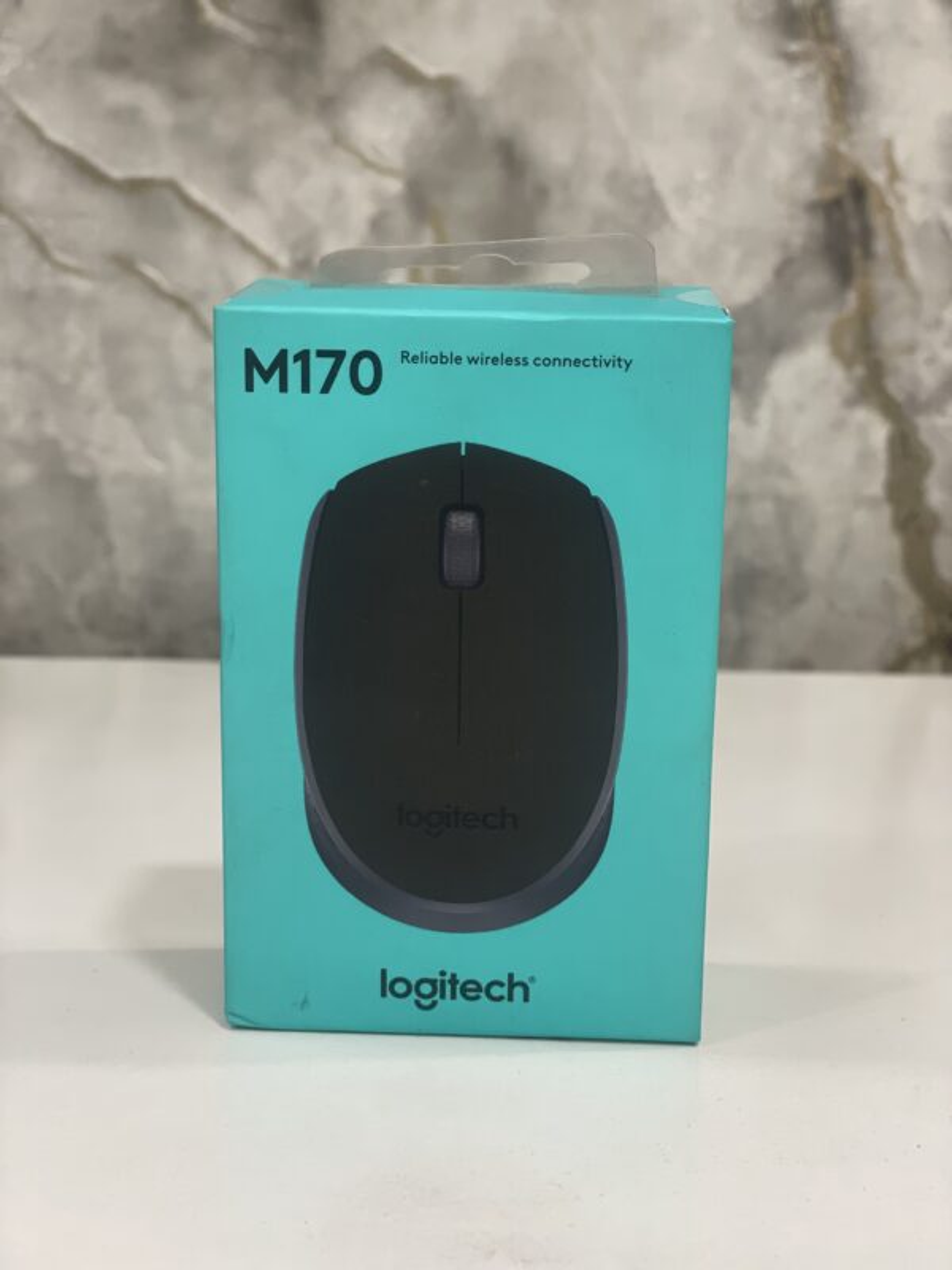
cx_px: 476
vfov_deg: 36.8
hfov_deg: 28.0
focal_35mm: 52
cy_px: 635
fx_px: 1907
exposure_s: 1/100
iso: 160
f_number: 2
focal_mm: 6
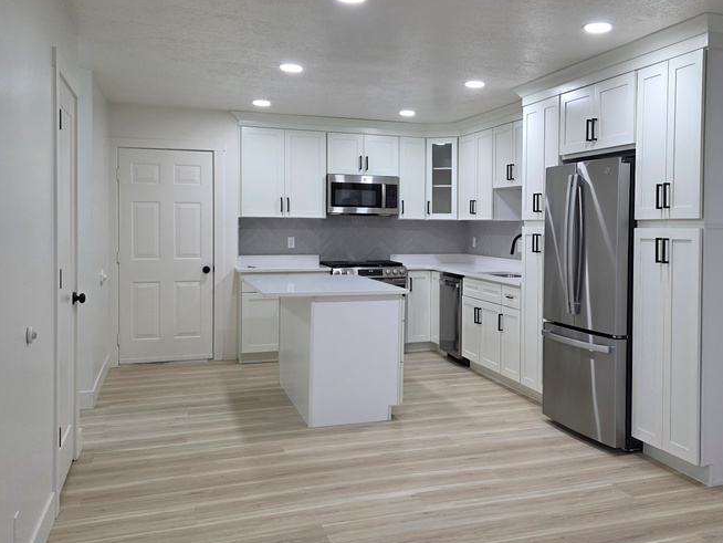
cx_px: 492
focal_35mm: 36
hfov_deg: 50.3
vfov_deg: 39.6
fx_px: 752
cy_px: 237
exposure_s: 1/120
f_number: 1.7
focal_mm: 6.3
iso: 125
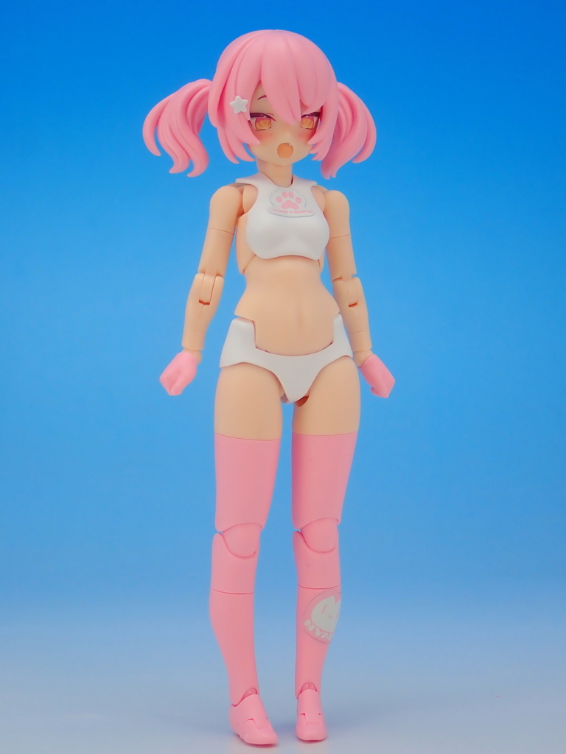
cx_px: 283
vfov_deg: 23.8
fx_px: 1788
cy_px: 377
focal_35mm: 82
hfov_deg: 18.0
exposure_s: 1/20
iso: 100
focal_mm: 14.62
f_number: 4.3
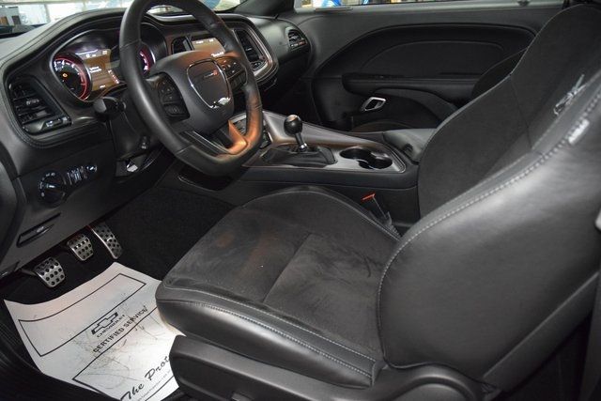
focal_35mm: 27
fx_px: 451
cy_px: 200
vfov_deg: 48.0
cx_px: 300
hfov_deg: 67.4
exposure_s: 1/80
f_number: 3.5
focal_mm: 18
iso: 3200
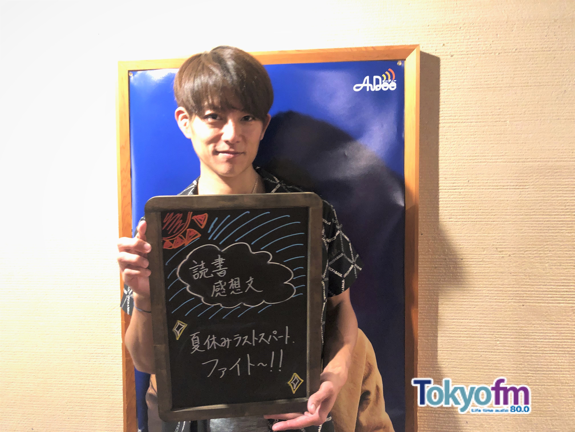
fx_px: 465
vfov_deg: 49.7
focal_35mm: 28
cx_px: 288
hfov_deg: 63.4
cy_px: 216
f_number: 1.8
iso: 500
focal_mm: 3.99
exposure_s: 1/4
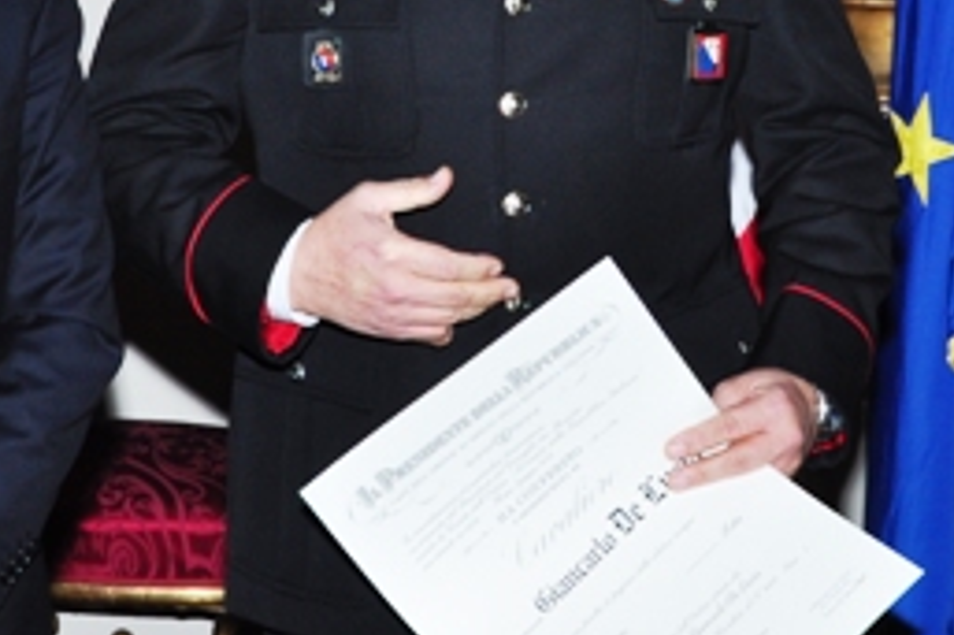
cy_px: -54
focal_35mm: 168
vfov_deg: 8.1
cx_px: 579
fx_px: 4456
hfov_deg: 12.2
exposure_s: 1/160
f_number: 8
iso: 400
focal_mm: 45
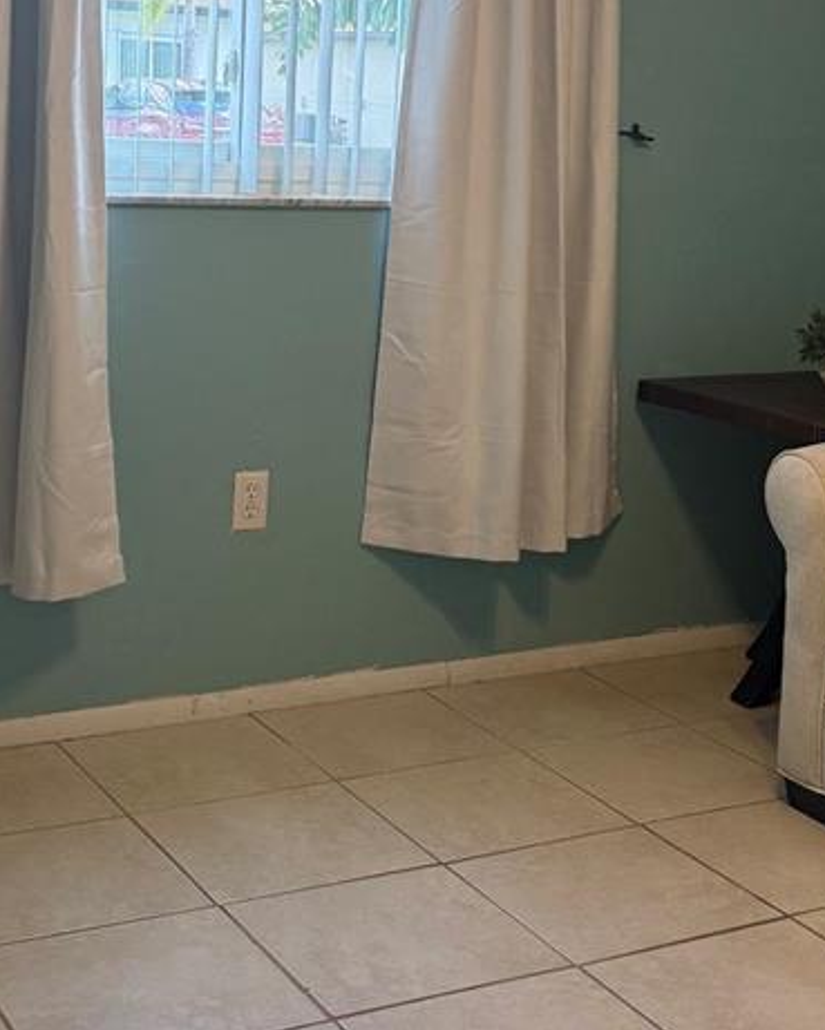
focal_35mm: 61
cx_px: 467
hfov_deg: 25.0
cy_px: 335
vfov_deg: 30.7
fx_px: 1861
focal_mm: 6.76
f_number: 1.78
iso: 200
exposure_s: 1/149
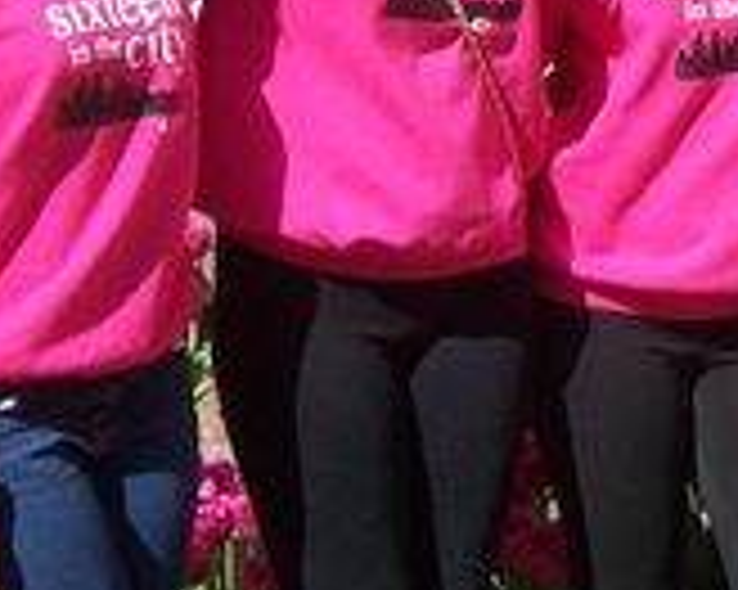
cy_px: -110
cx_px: 639
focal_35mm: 154
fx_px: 3362
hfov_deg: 12.4
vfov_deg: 9.9
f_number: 4.8
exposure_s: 1/384
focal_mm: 6
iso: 80
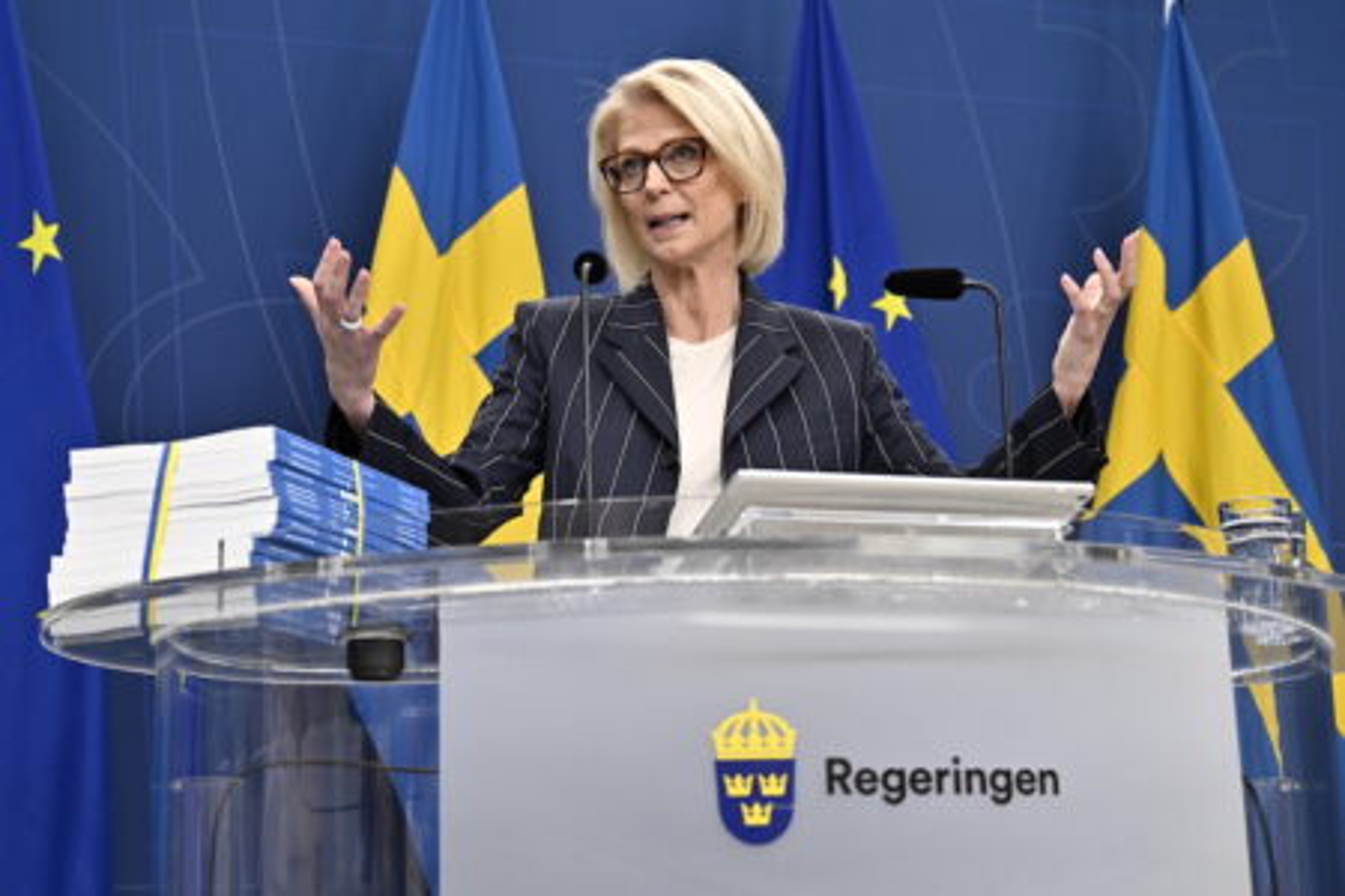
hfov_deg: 36.9
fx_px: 2017
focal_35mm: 54
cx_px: 672
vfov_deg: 25.1
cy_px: 448
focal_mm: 54
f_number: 5
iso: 2000
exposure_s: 1/320
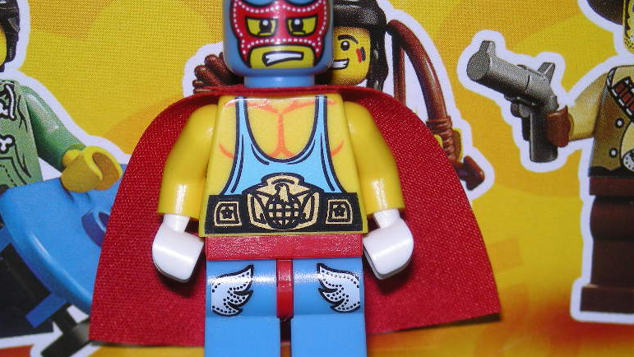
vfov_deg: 11.0
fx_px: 1850
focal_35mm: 110
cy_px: 223
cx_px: 301
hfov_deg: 19.4
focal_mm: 12.3
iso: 50
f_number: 7.8
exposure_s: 1/60
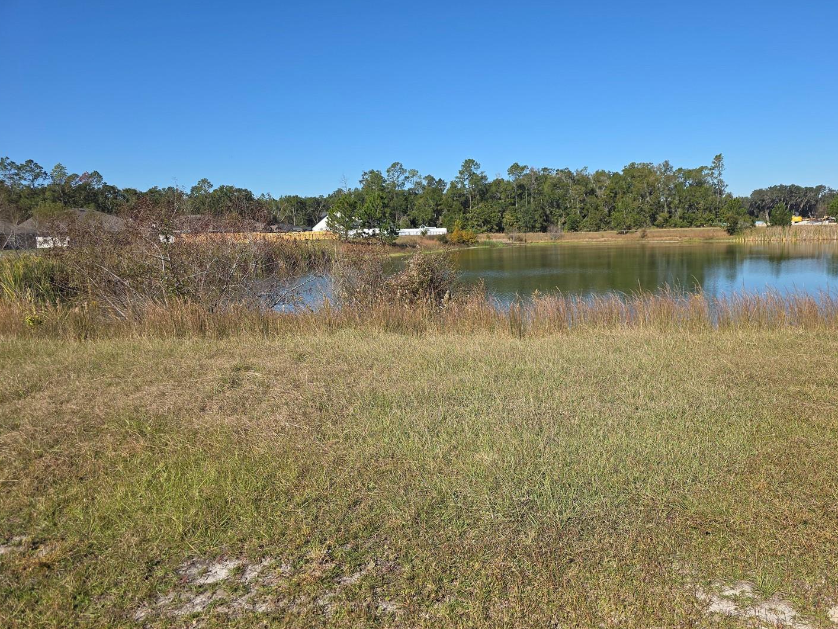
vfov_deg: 53.0
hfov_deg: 67.1
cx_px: 465
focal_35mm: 26
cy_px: 335
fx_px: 630
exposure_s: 1/919
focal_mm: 6.3
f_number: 1.7
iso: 12
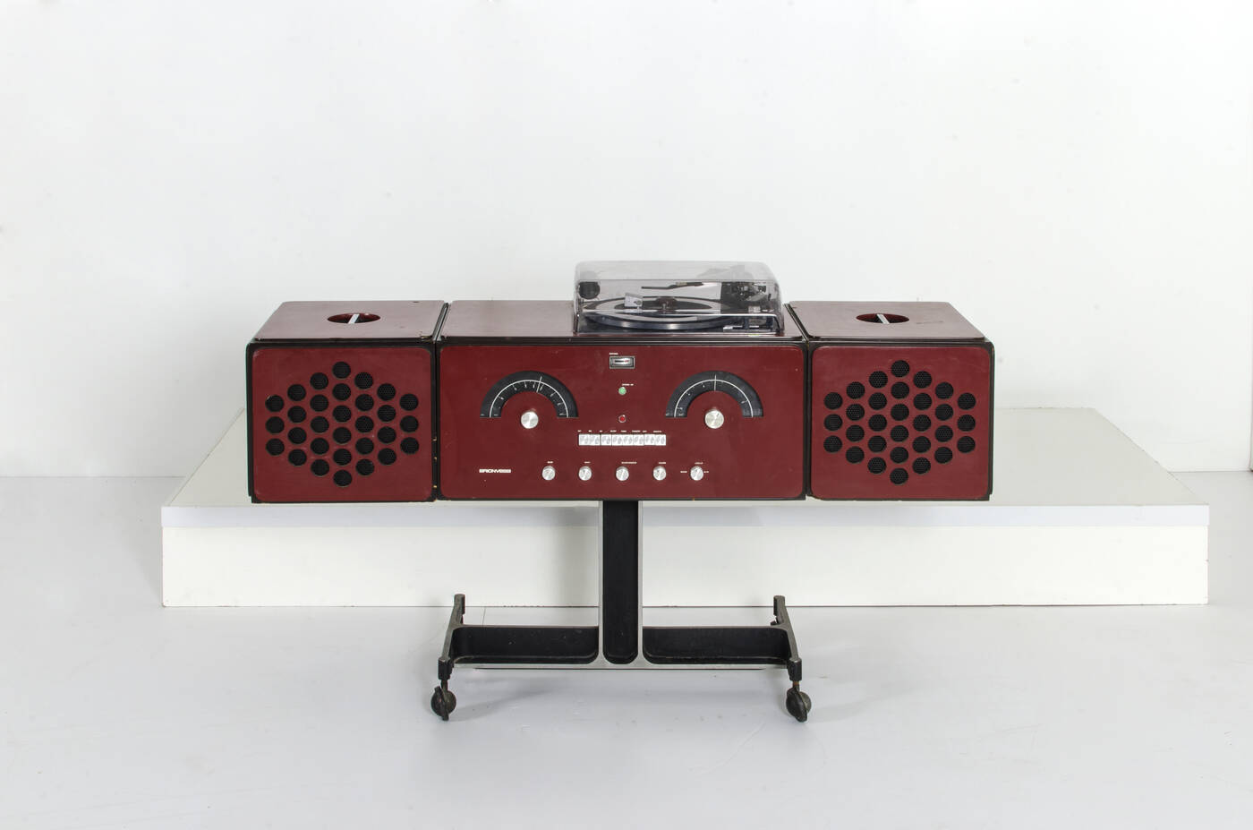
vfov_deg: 25.6
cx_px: 626
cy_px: 415
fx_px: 1823
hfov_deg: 37.9
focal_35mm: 52
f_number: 18
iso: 100
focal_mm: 35
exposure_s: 1/200
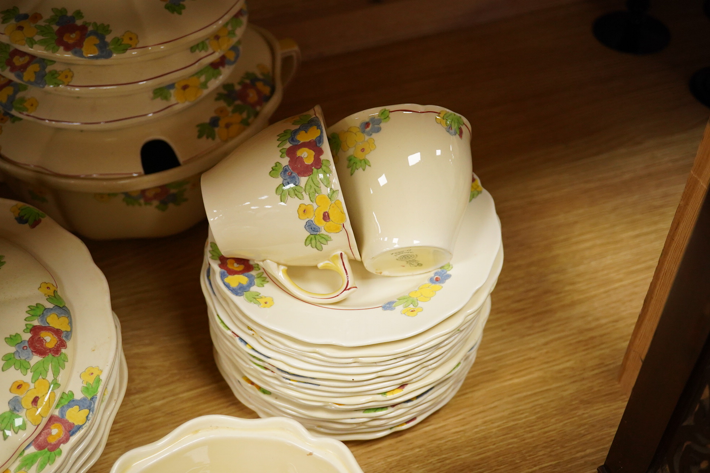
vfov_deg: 29.9
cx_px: 355
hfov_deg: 43.6
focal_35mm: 45
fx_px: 887
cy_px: 236
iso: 2500
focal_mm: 30
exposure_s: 1/320
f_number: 6.3
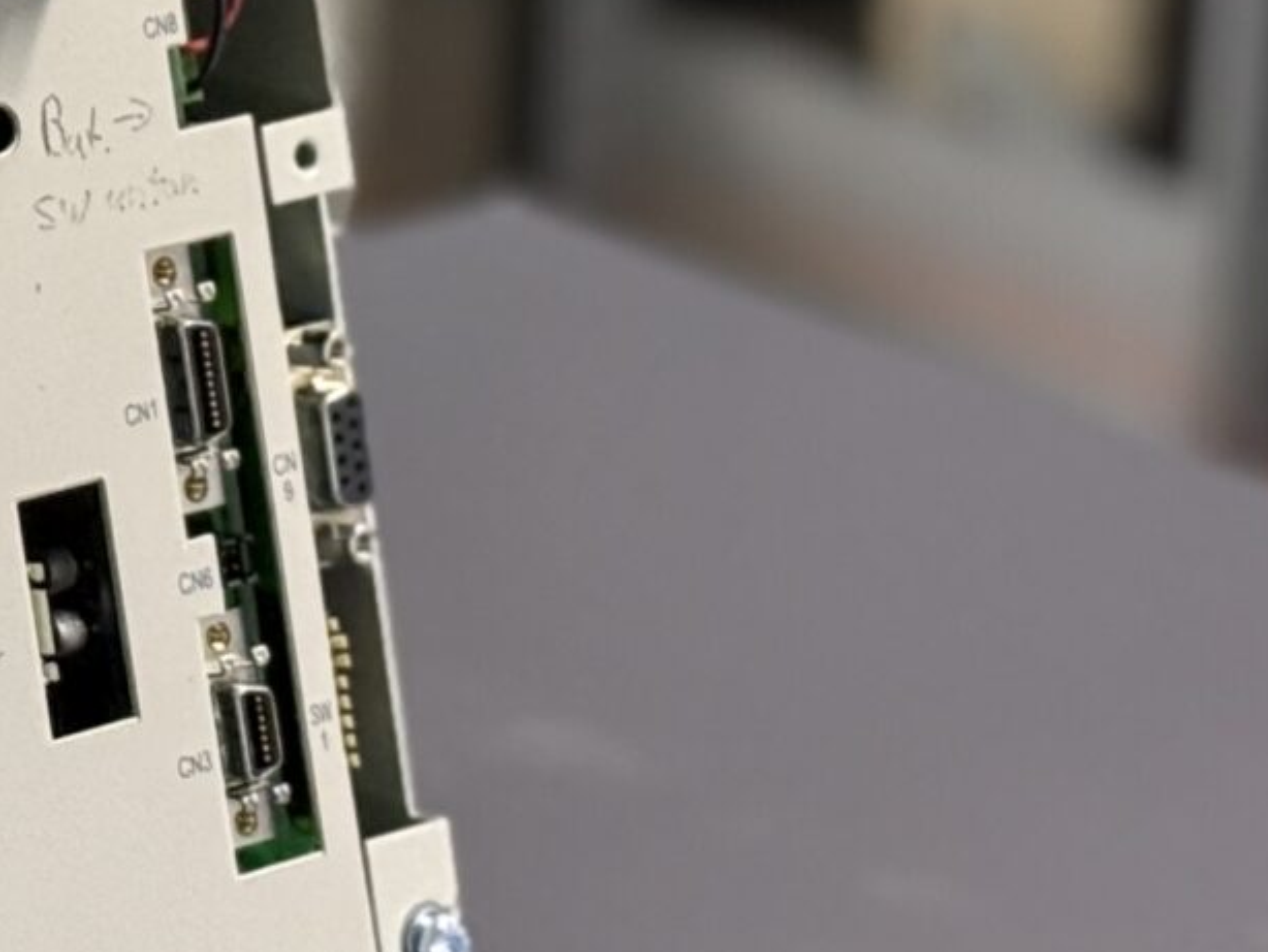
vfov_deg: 7.4
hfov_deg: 9.5
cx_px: -832
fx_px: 7329
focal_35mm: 200
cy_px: 41
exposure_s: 1/50
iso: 250
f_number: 1.78
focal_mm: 6.76
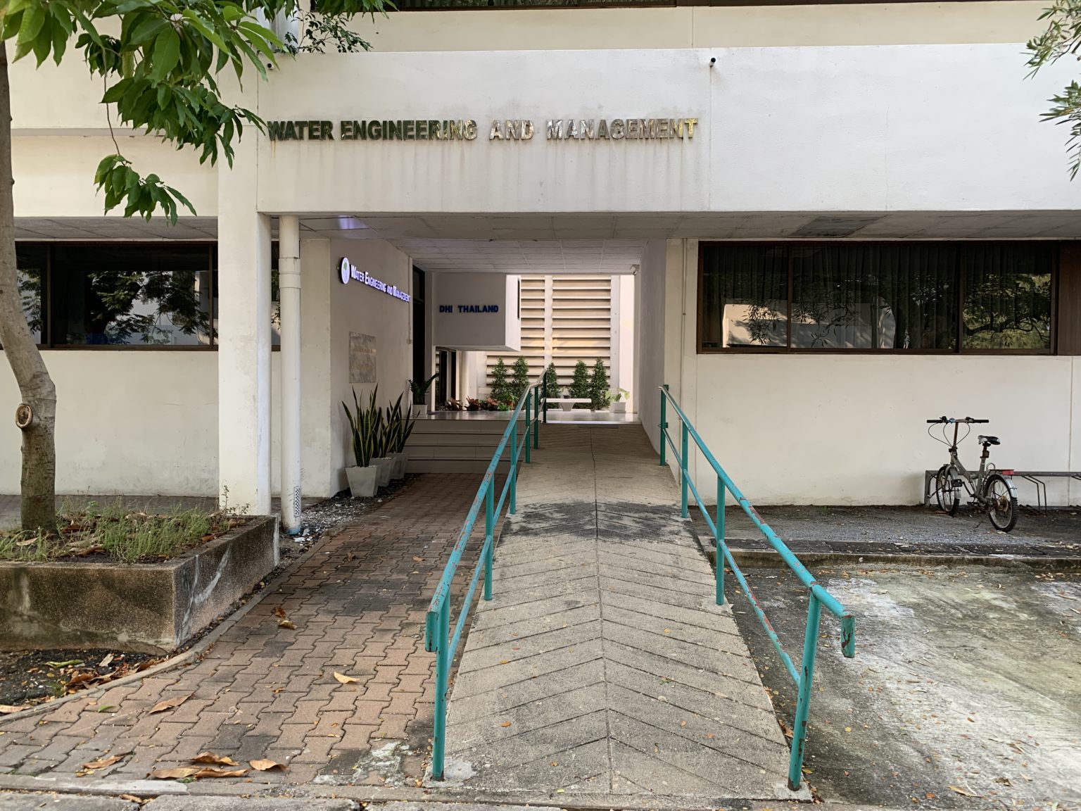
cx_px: 540
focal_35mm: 26
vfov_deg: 53.1
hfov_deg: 67.3
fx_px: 812
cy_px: 406
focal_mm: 4.25
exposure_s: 1/122
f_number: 1.8
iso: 32
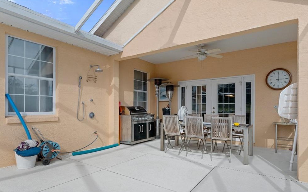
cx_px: 158
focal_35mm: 21
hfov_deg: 83.6
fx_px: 172
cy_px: 103
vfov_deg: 58.3
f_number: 8
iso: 320
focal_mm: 13
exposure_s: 1/320
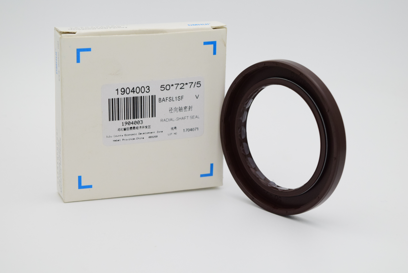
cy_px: 136
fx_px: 936
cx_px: 204
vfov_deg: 16.6
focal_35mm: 82
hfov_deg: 24.6
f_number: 8
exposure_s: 1/80
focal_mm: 55
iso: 1600
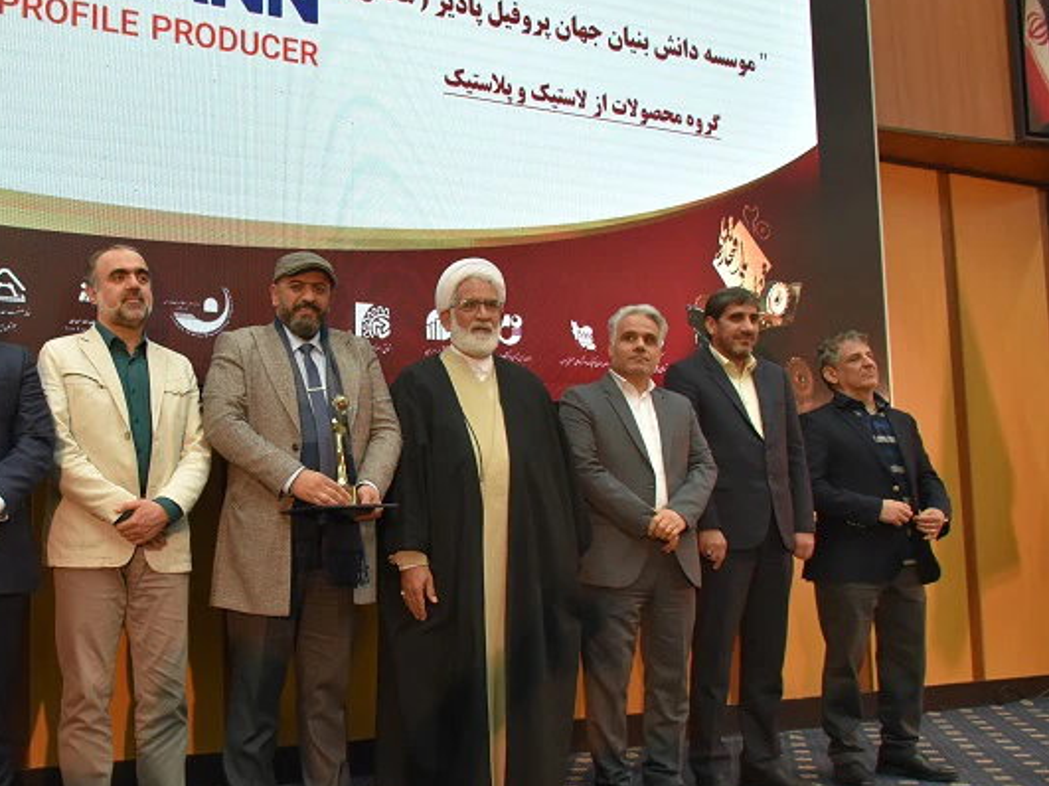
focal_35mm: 38
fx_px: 1151
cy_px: 405
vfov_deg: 37.7
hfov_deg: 47.5
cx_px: 283
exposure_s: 1/60
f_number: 4
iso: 800
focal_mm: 18
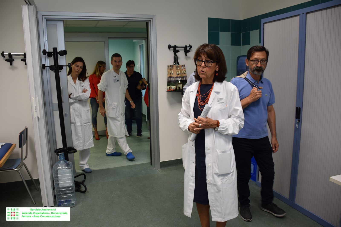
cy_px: 114
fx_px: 256
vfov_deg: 47.9
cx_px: 170
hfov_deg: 67.4
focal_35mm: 27
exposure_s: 1/60
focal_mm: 18
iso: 450
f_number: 4
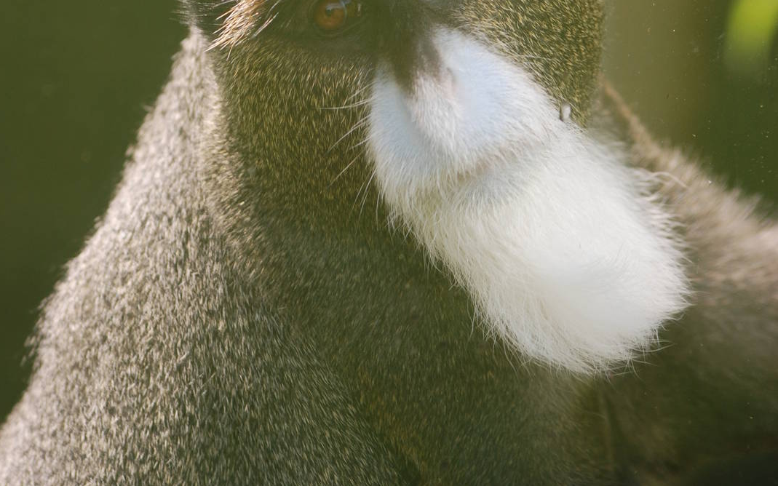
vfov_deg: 4.8
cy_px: -41
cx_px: 389
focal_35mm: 275
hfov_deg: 7.6
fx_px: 5831
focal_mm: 120
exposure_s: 1/320
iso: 200
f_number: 4.2
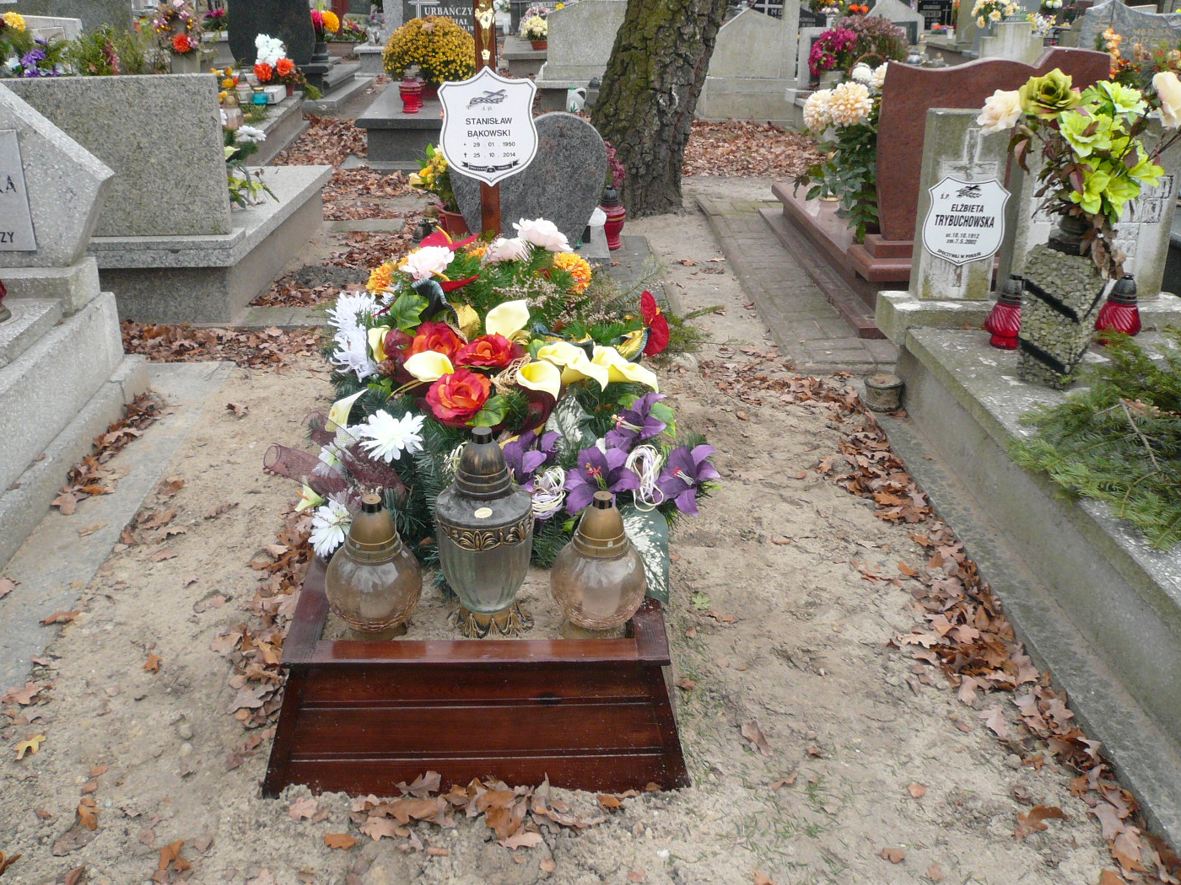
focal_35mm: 32
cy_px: 416
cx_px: 577
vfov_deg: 44.1
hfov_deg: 56.8
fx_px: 1092
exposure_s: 1/40
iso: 100
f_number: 2.8
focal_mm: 4.6
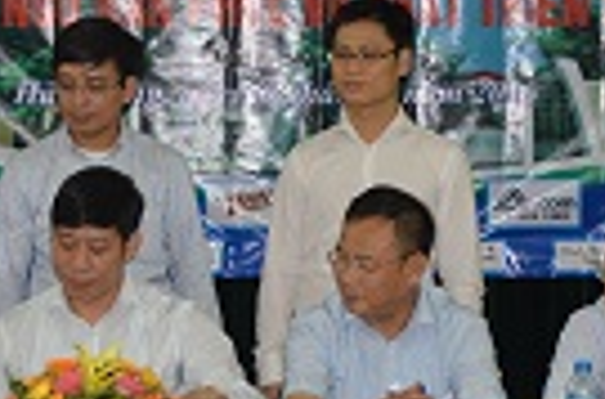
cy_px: 92
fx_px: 3358
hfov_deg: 10.3
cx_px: 170
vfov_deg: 6.8
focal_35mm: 200
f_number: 5
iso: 400
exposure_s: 1/60
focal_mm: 45
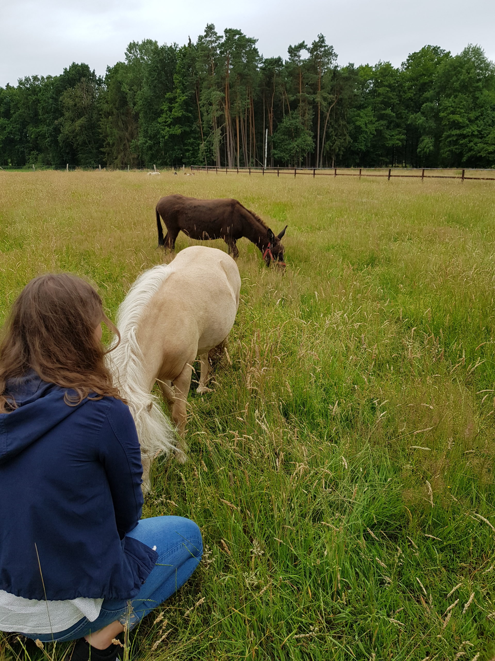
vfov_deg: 67.3
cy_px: 330
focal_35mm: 26
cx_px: 248
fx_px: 496
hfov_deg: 53.1
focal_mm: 4.2
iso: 40
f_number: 1.7
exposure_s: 1/930
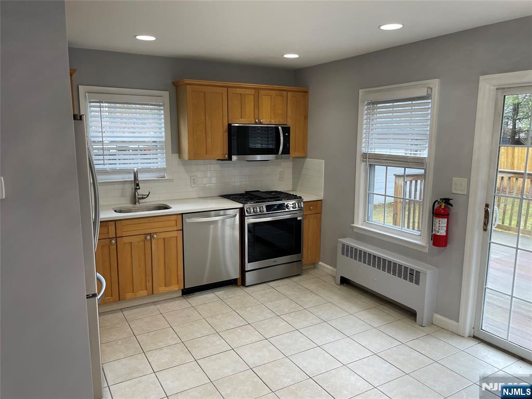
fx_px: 400
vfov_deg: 53.1
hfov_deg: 67.3
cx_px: 266
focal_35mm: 26
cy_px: 200
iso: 125
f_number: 1.6
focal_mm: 4.2
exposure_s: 1/120
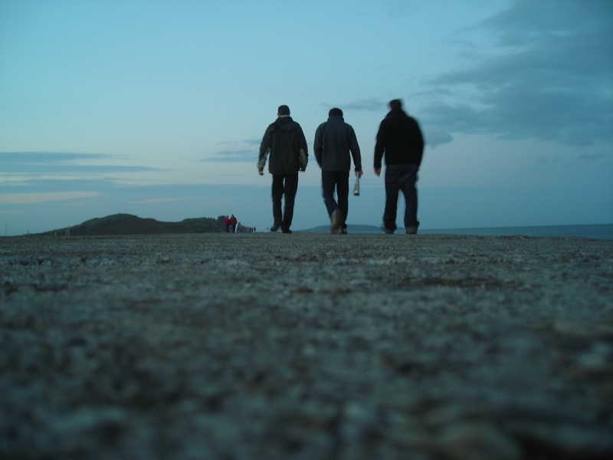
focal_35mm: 38
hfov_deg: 49.0
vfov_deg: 37.7
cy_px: 230
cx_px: 306
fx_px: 673
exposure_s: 1/7.6
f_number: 3.2
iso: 50
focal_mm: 6.3
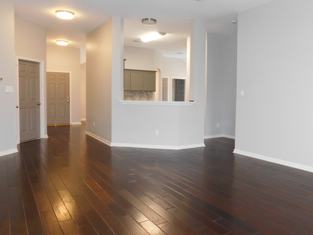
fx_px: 271
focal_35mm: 30
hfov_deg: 59.4
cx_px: 190
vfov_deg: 46.7
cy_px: 108
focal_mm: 4
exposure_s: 1/30
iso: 280
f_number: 3
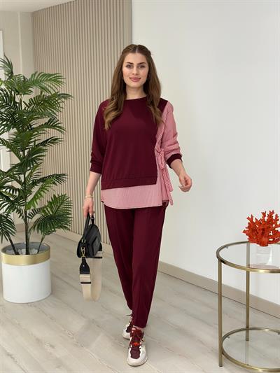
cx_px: 140
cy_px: 186
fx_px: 517
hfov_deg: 30.3
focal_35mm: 48
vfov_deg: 39.6
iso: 80
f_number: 1.78
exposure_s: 1/377
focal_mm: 6.86
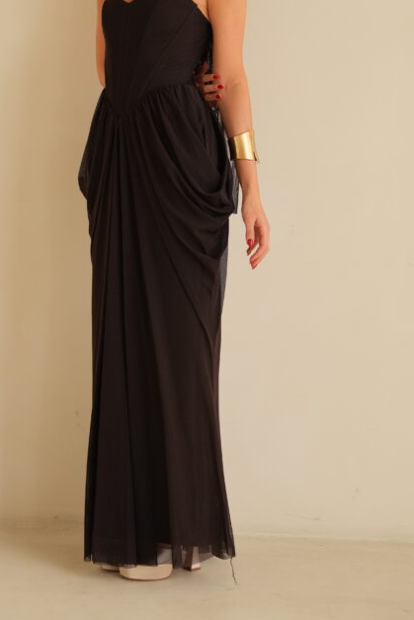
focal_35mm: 79
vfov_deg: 25.6
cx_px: 156
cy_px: 201
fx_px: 1359
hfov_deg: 17.3
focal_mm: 46.5
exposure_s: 1/125
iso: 640
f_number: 4
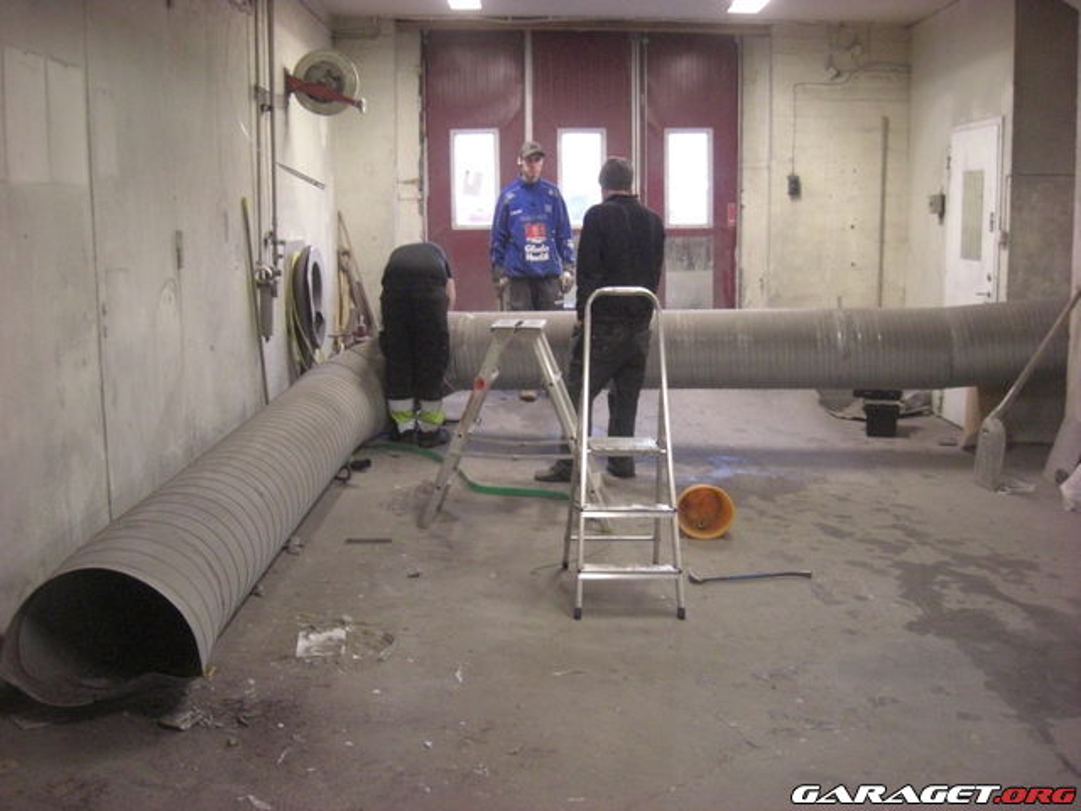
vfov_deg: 37.7
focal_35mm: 38
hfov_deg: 49.0
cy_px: 406
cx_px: 540
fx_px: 1187
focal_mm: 7.9
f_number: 2.8
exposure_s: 1/50
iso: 800
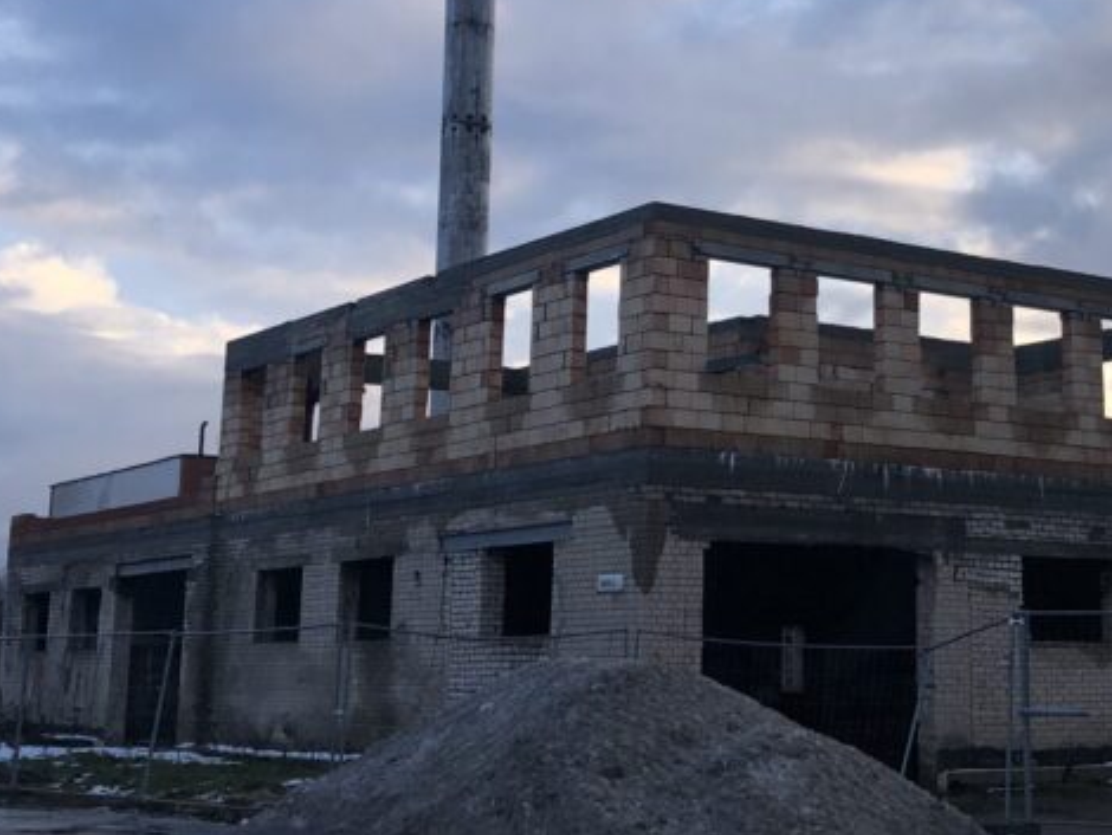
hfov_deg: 31.0
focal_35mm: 61
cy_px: 270
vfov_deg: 23.9
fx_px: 1961
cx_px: 854
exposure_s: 1/545
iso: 20
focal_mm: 4
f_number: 1.8
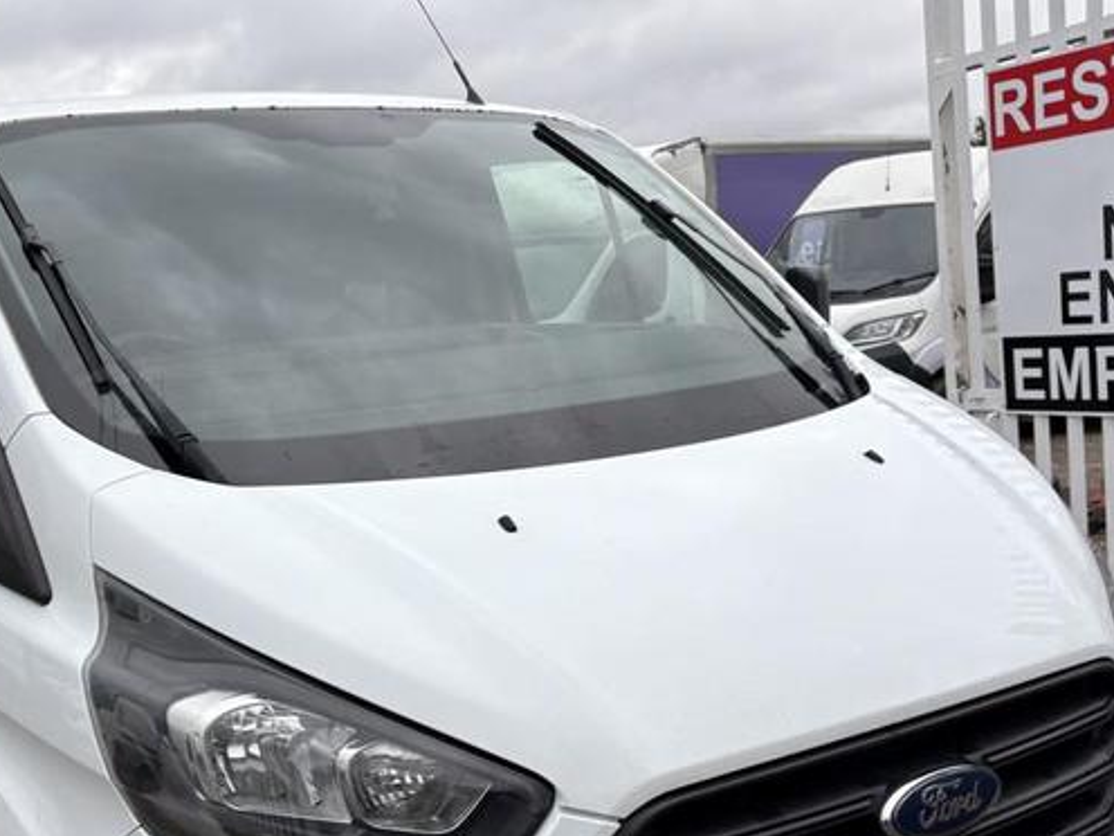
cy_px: 605
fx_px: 1513
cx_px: 436
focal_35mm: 47
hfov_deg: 40.2
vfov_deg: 30.5
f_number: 1.6
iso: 50
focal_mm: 5.96
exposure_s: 1/122
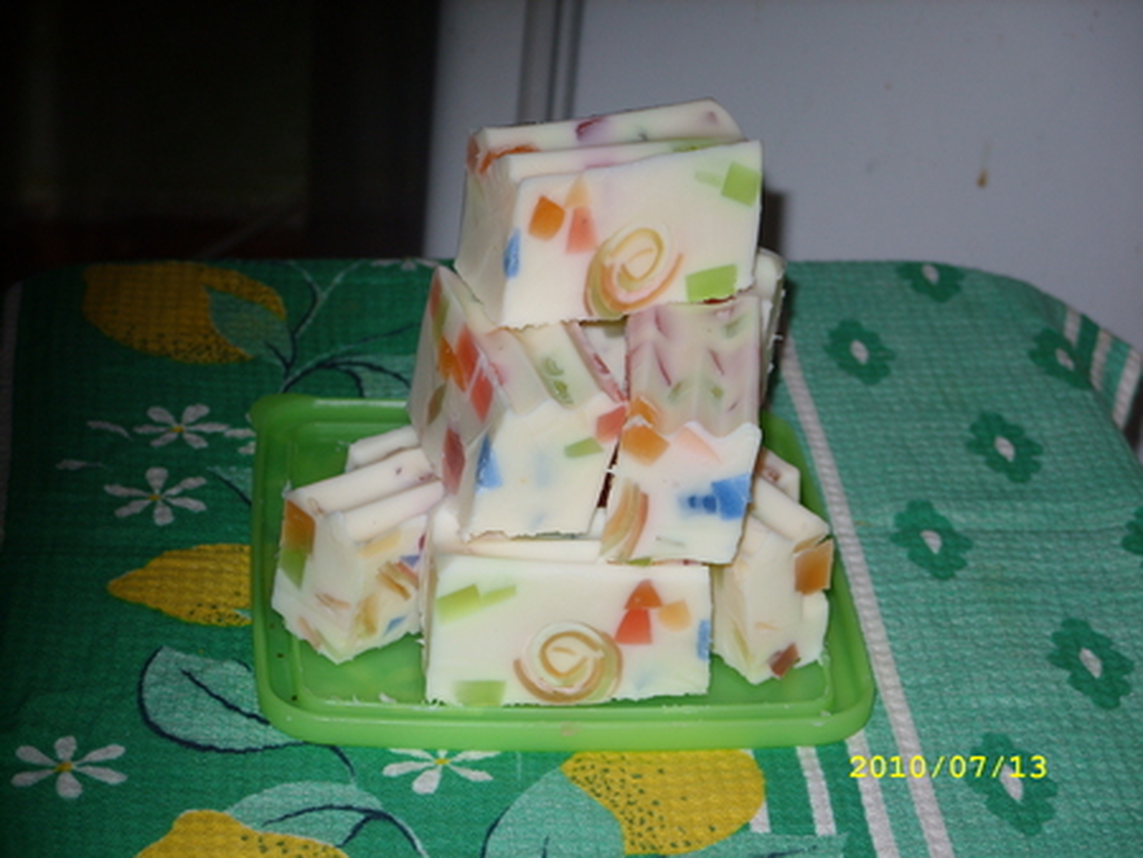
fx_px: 3006
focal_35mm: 91
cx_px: 572
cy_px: 429
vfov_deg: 16.3
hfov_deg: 21.5
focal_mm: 18.86
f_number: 3.4
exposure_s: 1/148
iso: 50
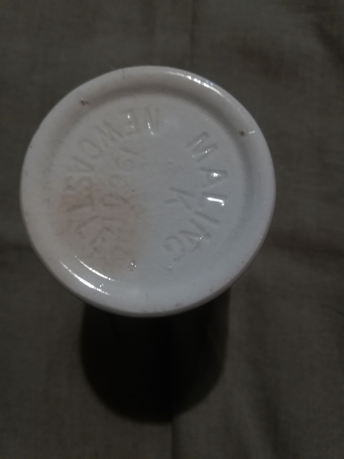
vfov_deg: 67.3
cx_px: 172
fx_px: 345
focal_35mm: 26
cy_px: 230
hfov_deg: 53.1
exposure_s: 1/25
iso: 320
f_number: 2.2
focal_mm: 3.83
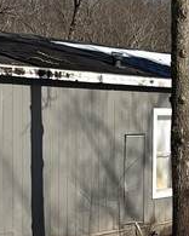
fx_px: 930
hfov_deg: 11.3
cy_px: 246
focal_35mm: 133
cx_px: 235
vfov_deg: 14.2
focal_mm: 5.1
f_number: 1.6
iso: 50
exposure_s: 1/5319
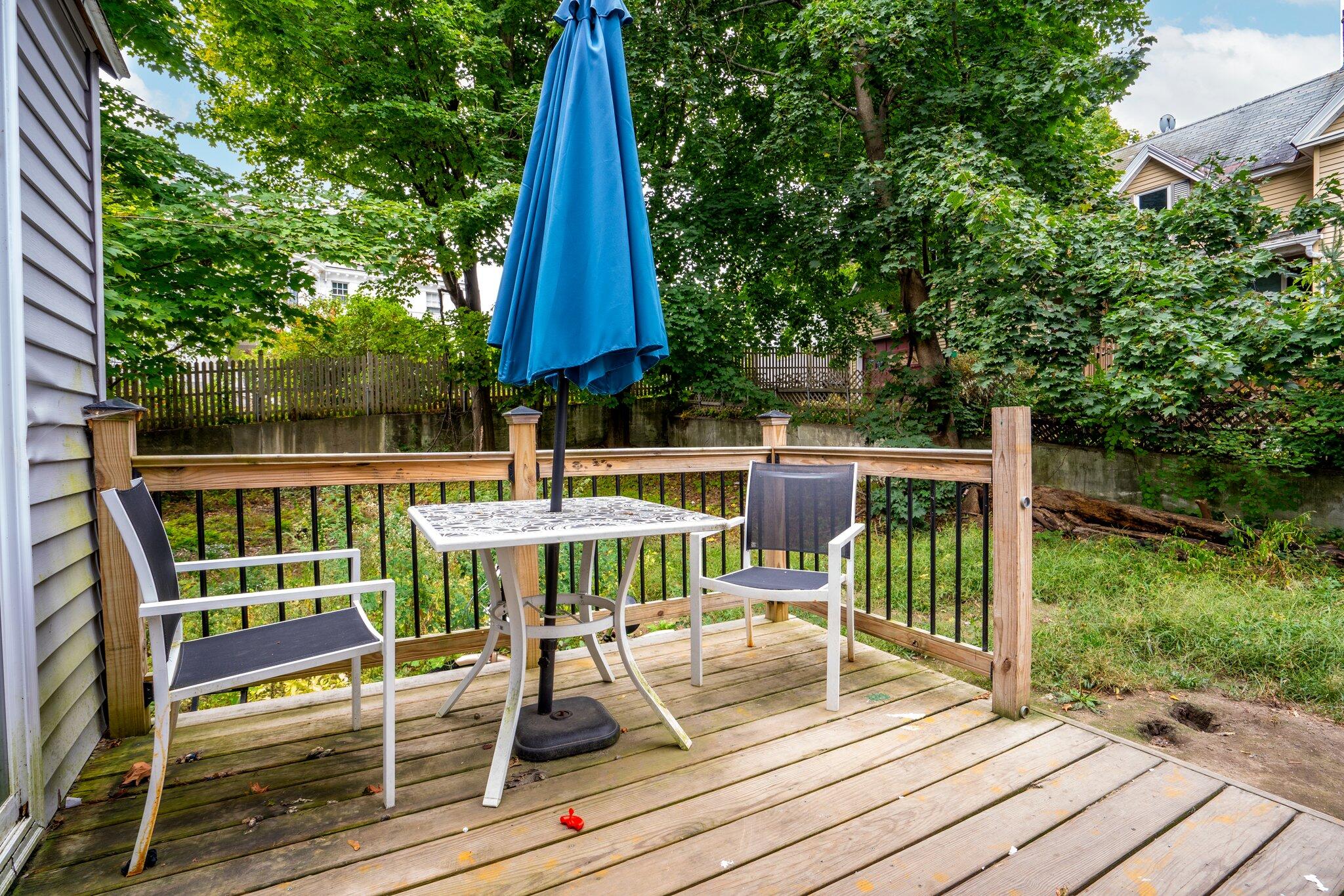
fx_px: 597
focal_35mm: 16
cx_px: 672
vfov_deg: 73.7
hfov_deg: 96.7
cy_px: 448
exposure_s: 1/3
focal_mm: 16
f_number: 9
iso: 80
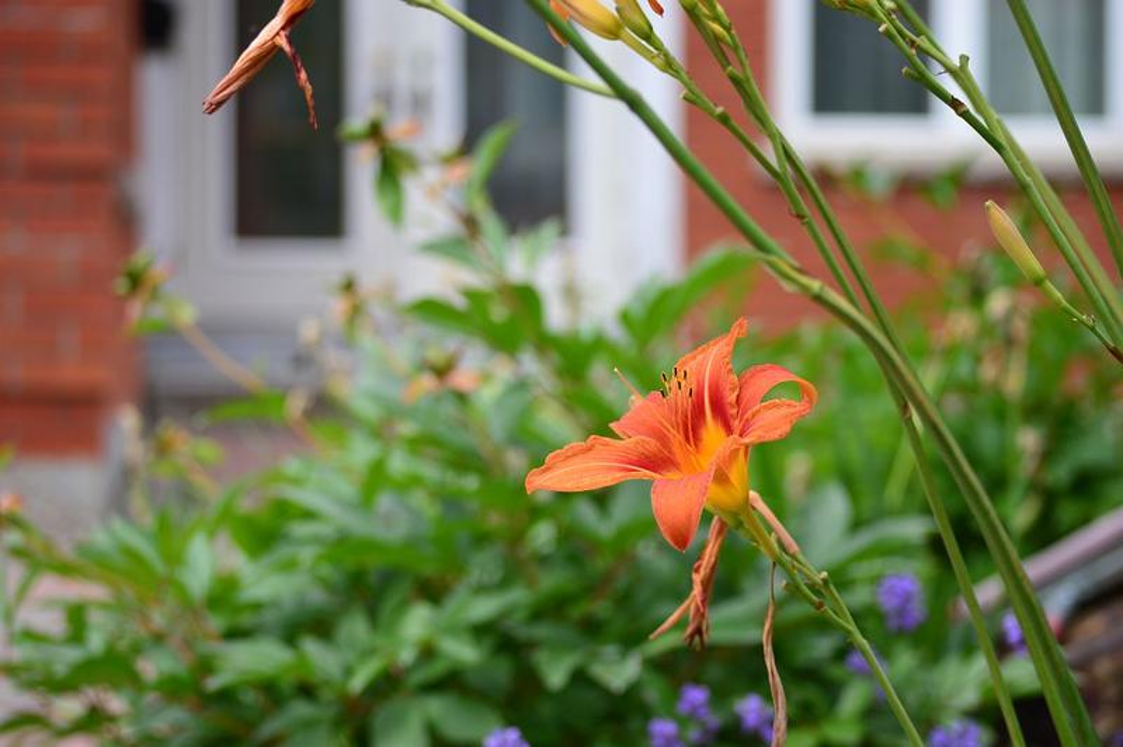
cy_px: 374
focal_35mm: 82
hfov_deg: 24.6
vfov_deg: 16.5
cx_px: 562
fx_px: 2571
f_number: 4
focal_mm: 55
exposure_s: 1/250
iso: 100
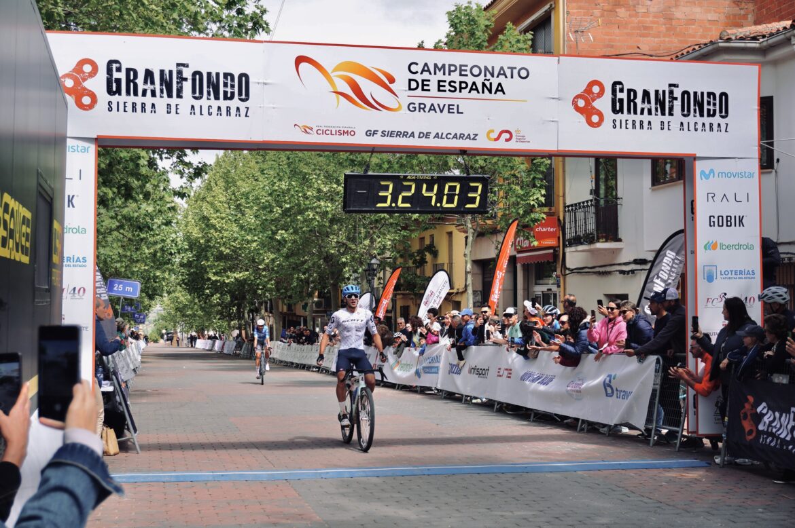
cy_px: 264
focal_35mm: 51
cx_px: 398
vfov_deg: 26.4
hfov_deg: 38.9
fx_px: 1125
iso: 100
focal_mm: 34
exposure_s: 1/400
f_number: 5.6
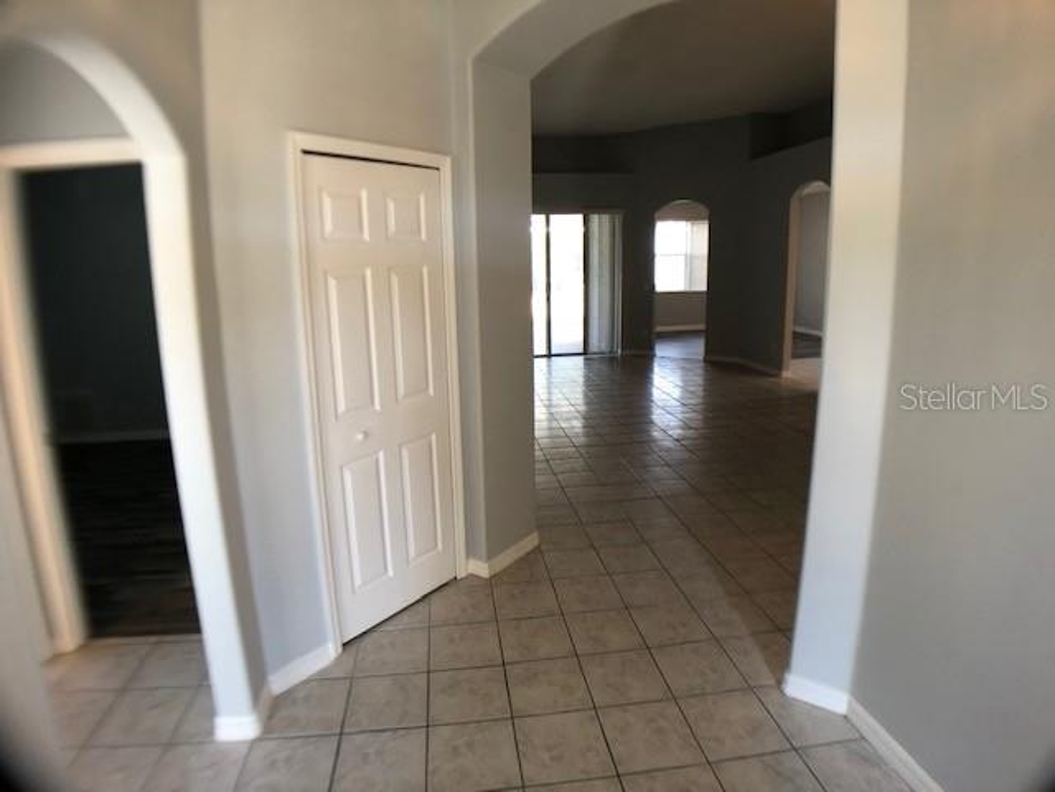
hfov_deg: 63.4
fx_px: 853
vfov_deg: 49.7
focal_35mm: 28
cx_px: 528
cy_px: 396
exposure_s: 1/30
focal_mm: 3.99
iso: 32
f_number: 1.8
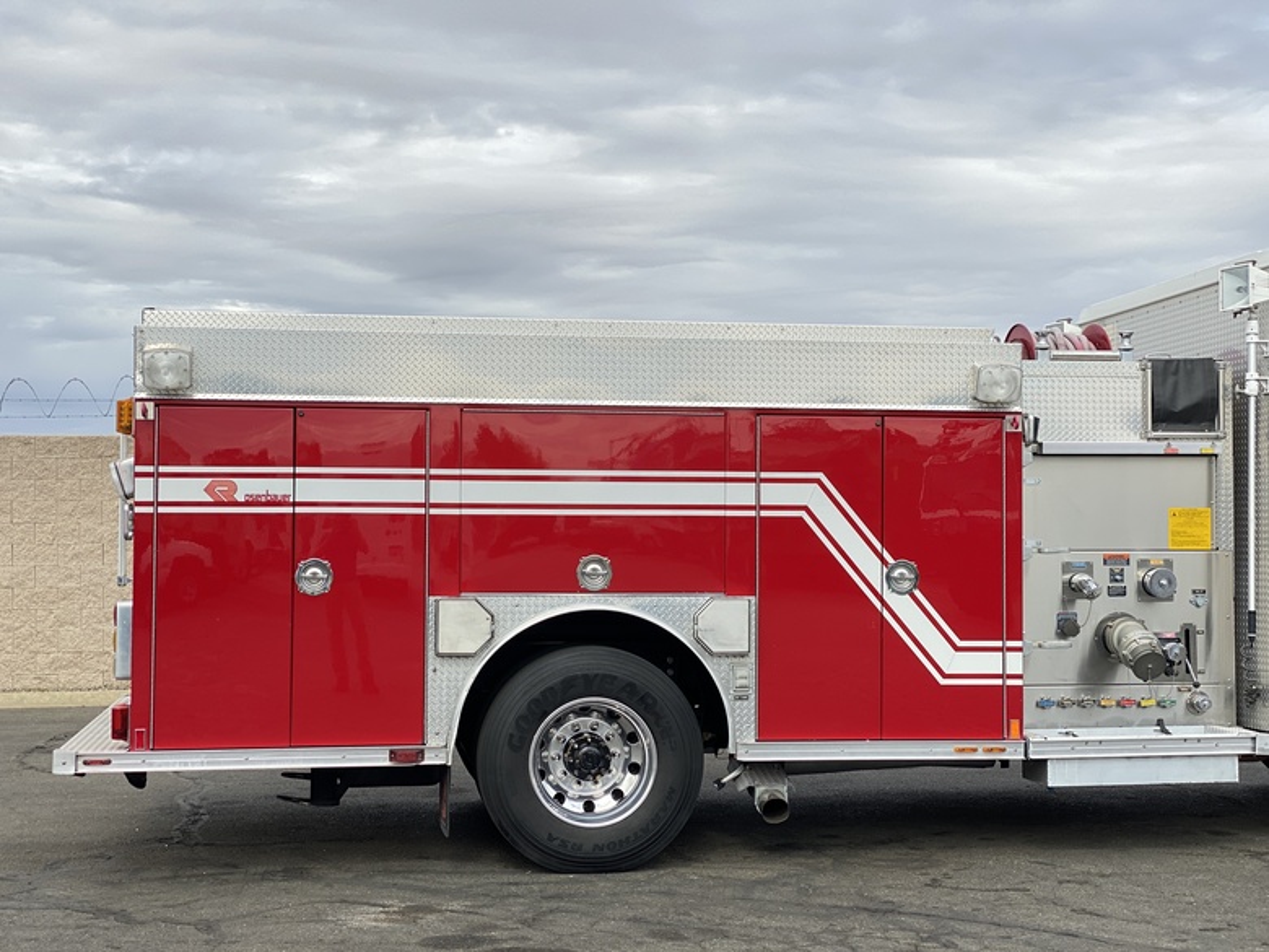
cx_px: 634
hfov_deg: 36.8
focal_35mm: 52
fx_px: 1906
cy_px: 476
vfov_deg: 28.0
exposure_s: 1/705
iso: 20
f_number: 2
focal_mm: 6
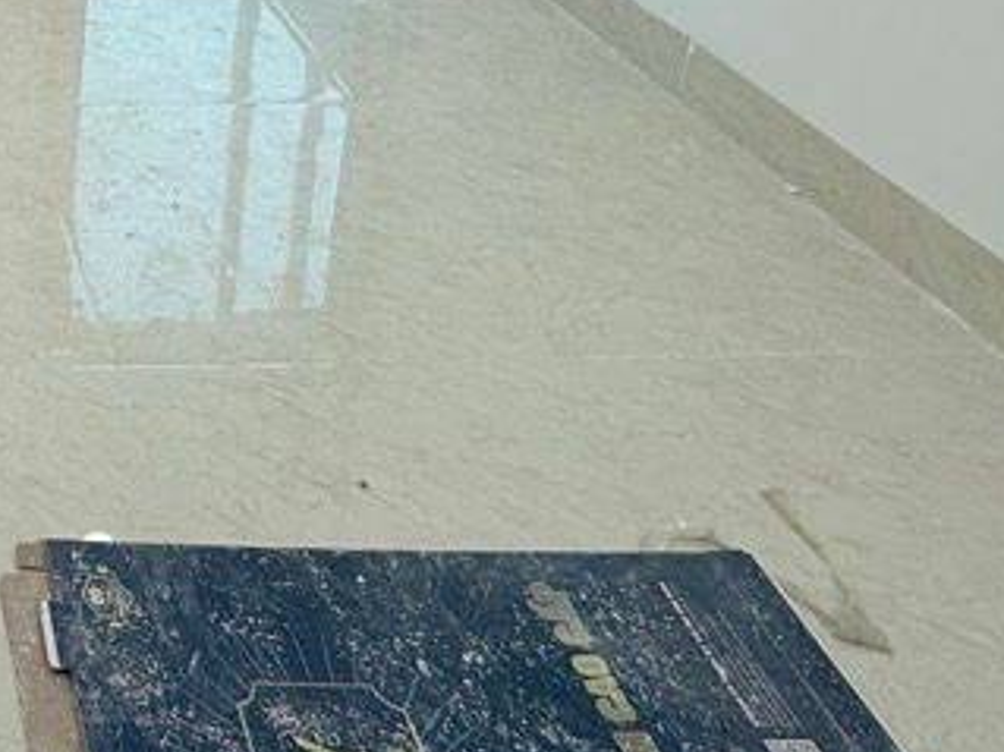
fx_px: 1305
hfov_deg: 33.7
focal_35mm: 45
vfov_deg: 24.8
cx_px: -217
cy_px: -371
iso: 100
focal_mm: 2.22
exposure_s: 1/100
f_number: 2.2
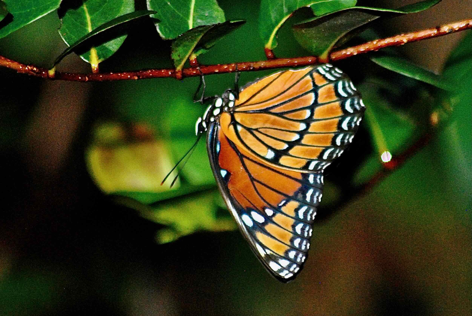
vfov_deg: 3.1
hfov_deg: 4.6
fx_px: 5908
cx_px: 236
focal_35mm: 450
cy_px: 158
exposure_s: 1/2000
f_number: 5.6
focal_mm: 300
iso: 1600
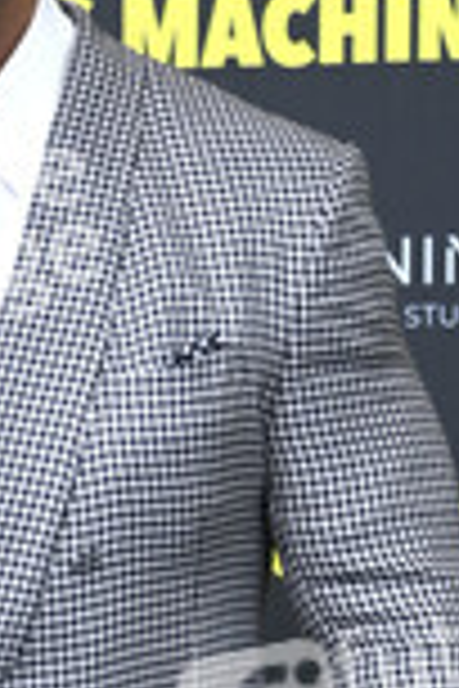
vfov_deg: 6.3
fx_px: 6234
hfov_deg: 4.2
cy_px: 481
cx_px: 0
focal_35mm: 326
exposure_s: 1/250
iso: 1000
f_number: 5.6
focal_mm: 125
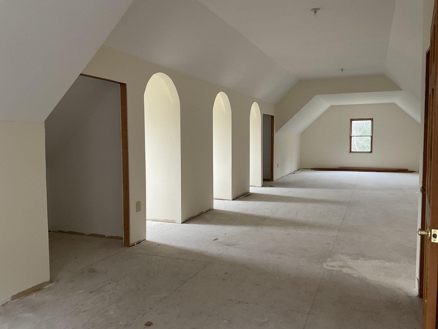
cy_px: 164
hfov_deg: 61.7
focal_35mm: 29
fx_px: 367
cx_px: 219
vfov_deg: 48.2
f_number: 1.8
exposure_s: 1/60
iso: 100
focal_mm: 3
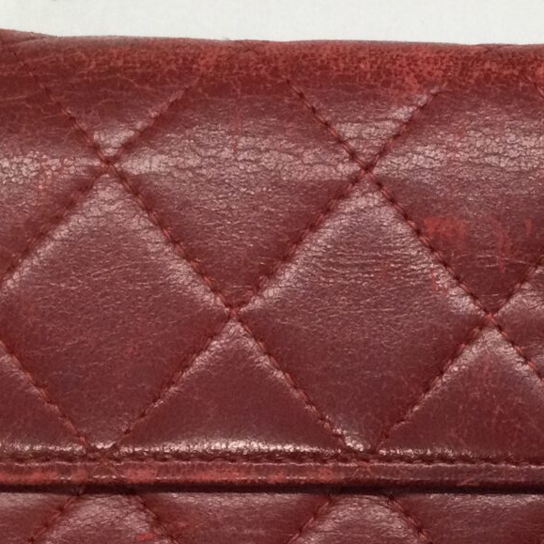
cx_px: 583
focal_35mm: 97
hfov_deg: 17.4
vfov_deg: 17.9
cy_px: 363
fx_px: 1725
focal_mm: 3.3
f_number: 2.4
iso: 50
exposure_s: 1/30
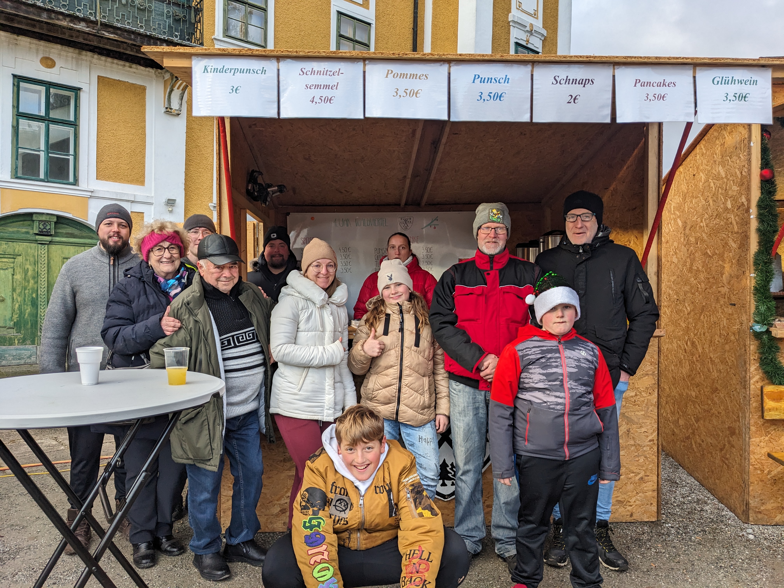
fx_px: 612
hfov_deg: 65.3
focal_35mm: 27
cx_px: 392
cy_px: 294
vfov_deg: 51.4
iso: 43
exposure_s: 1/390
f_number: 1.73
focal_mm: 4.38
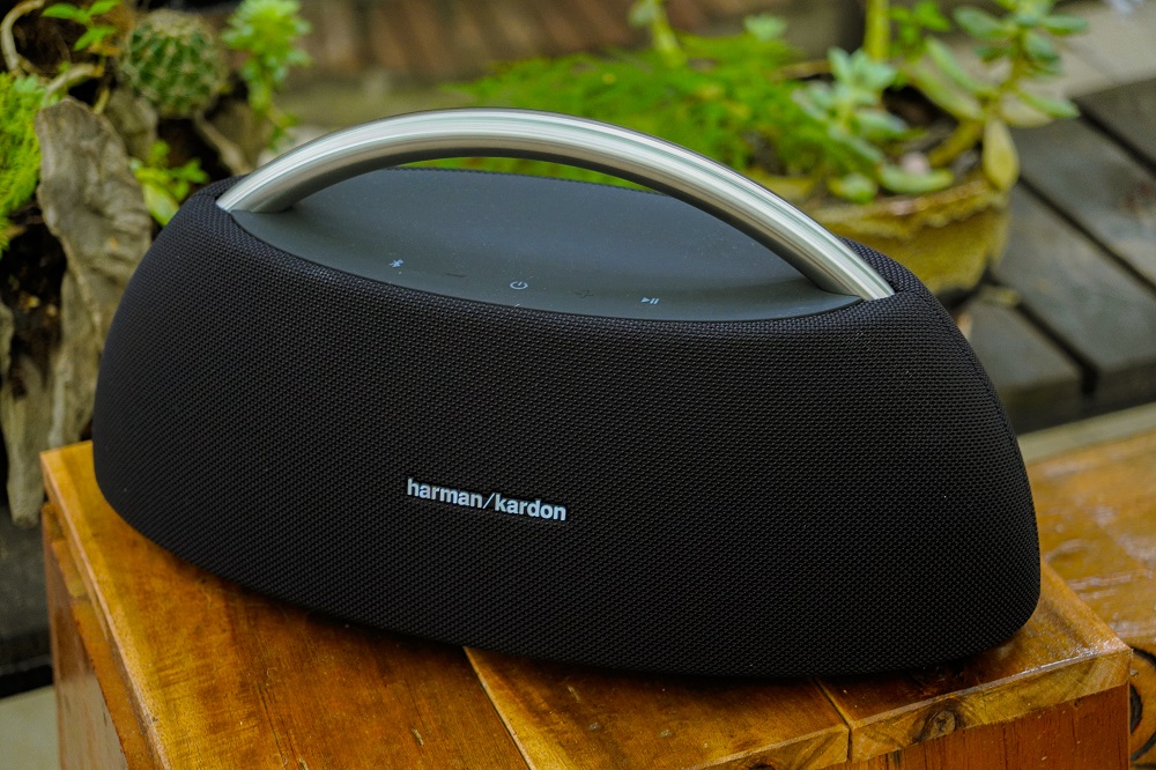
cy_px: 385
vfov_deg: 18.9
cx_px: 578
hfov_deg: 28.0
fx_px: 2316
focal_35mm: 72
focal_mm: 48.1
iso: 800
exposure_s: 1/90
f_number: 2.8
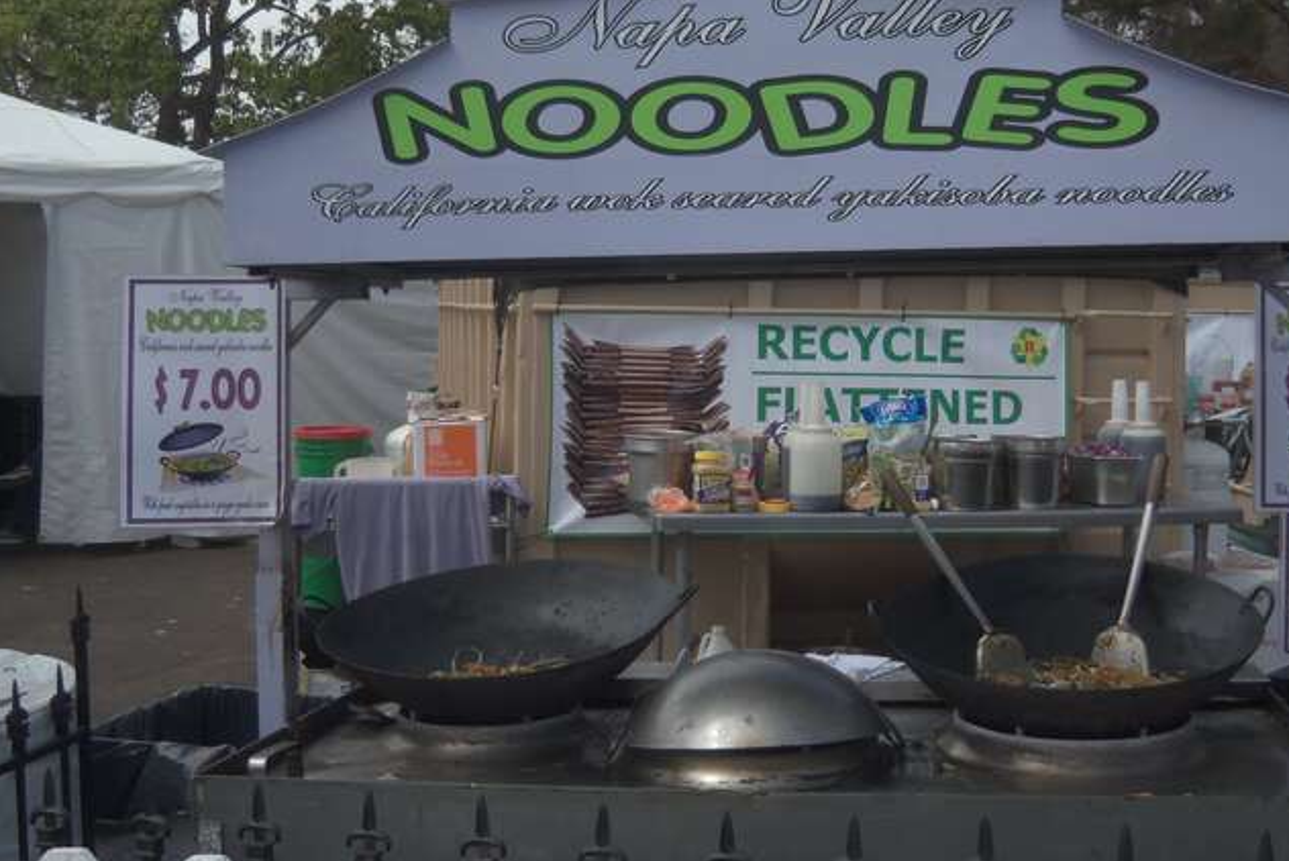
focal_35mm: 48
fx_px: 1719
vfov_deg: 28.0
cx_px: 765
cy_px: 322
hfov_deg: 40.9
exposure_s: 1/400
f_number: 4.3
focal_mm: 6.8
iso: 64
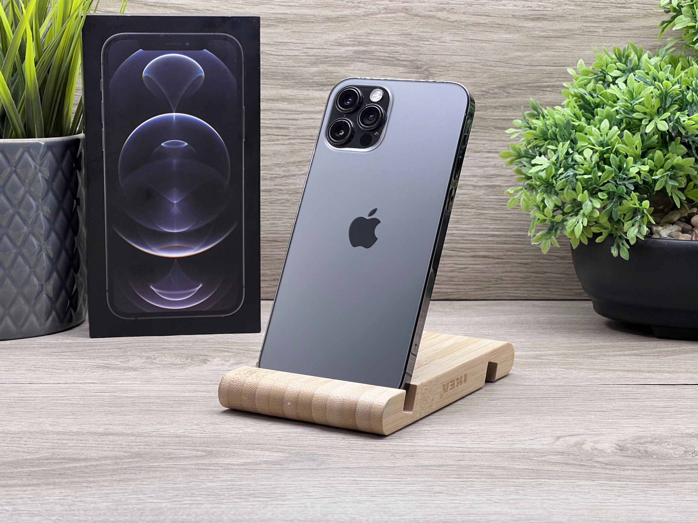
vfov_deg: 19.1
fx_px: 1553
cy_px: 262
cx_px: 349
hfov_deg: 25.3
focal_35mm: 77
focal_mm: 9
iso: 100
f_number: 2.8
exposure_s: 1/100
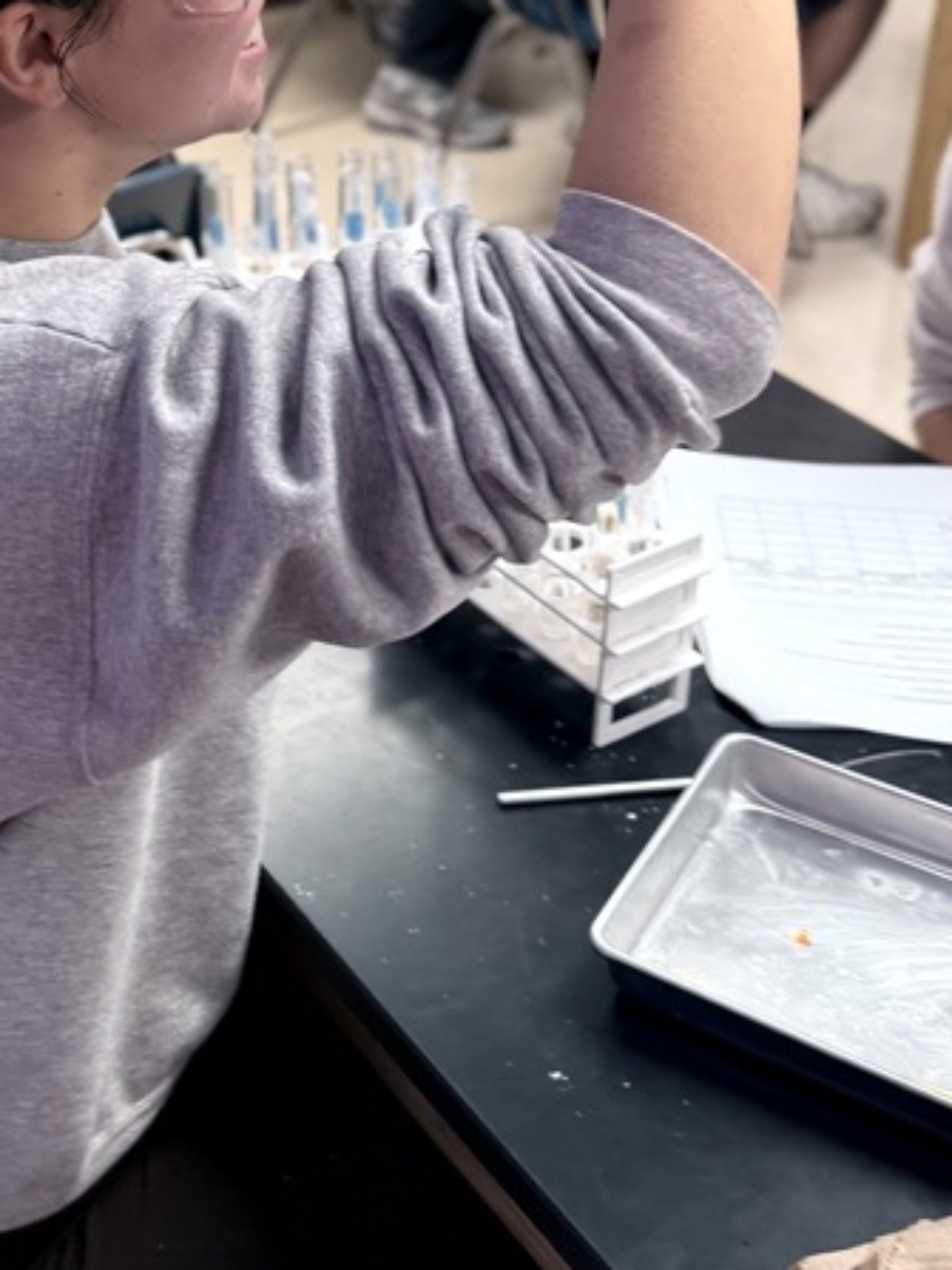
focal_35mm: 55
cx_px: 171
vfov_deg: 34.2
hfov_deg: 26.0
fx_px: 2018
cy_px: 310
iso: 160
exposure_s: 1/60
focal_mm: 6.76
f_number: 1.78
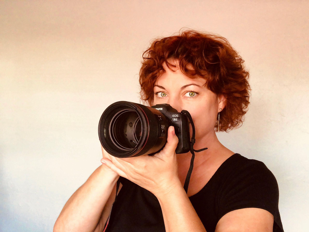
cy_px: 116
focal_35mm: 32
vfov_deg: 44.2
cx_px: 154
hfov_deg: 56.8
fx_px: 286
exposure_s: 1/60
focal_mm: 2.87
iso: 250
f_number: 2.2
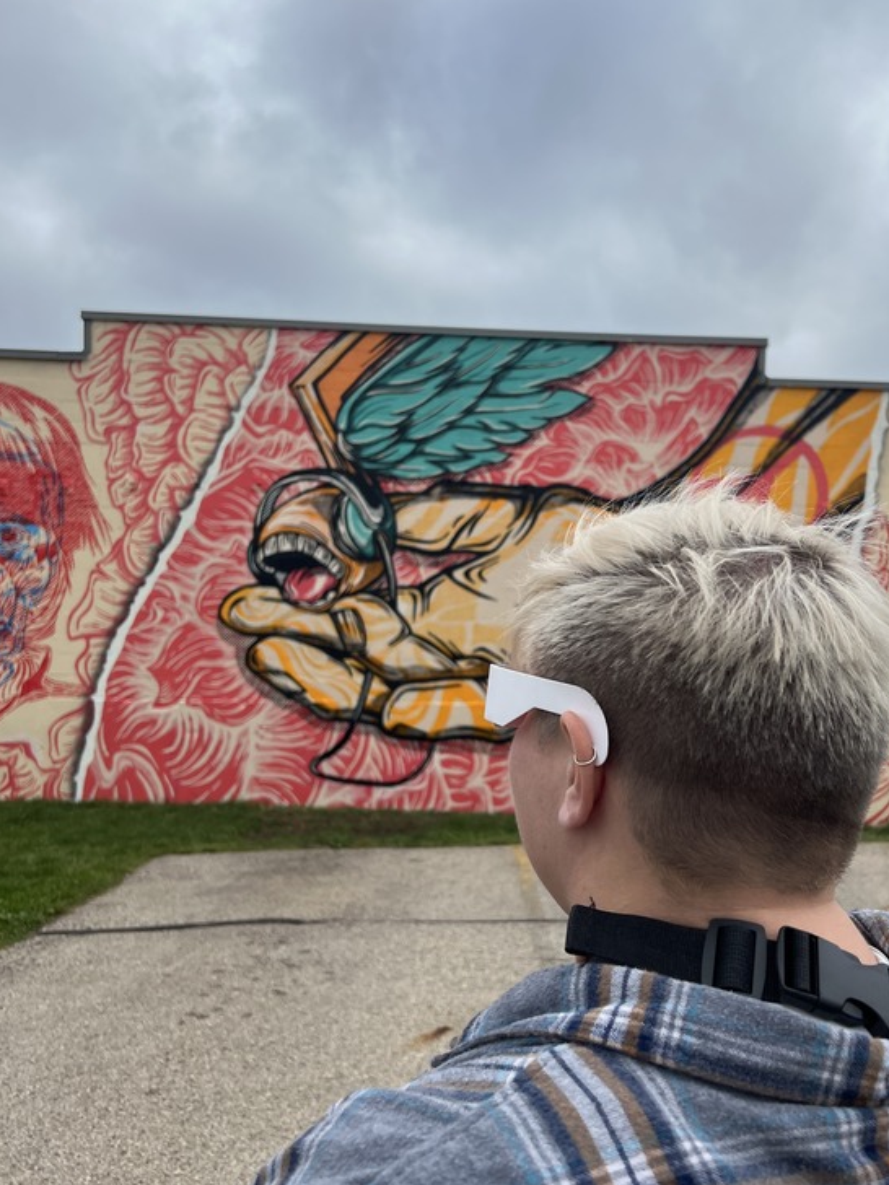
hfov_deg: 44.0
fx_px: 1096
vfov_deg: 56.8
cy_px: 566
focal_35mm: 32
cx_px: 515
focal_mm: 5.7
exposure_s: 1/3165
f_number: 1.5
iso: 50
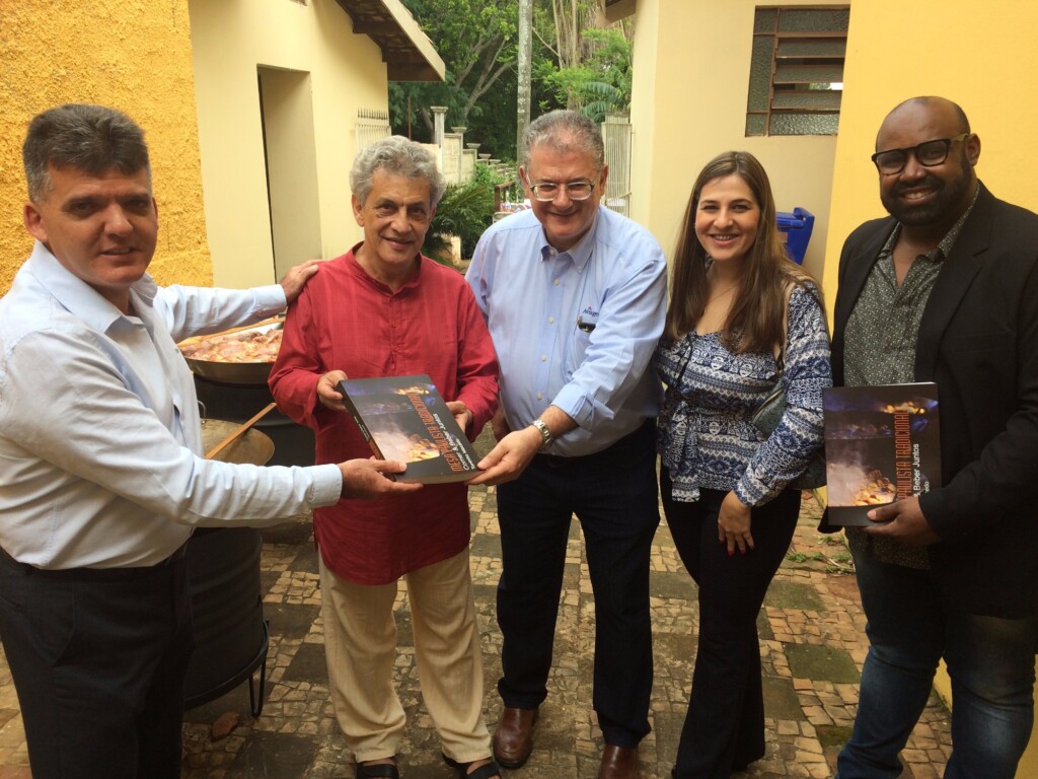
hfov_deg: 61.7
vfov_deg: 48.2
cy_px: 390
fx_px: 870
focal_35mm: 29
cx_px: 519
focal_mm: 4.15
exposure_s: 1/507
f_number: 2.2
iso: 32
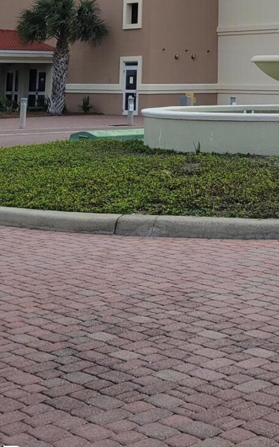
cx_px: 278
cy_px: -101
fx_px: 925
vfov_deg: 24.4
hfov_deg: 16.8
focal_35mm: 76
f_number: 1.8
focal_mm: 5.4
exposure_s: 1/1384
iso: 40
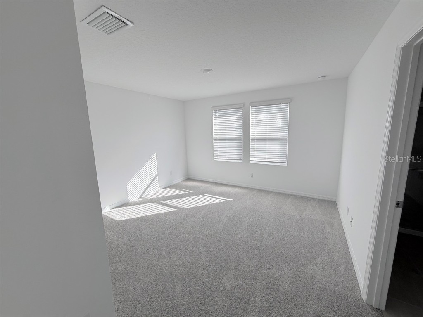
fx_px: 171
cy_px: 158
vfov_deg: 85.7
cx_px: 212
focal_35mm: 14
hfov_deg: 102.1
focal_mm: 2.22
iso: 25
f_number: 2.2
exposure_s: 1/120
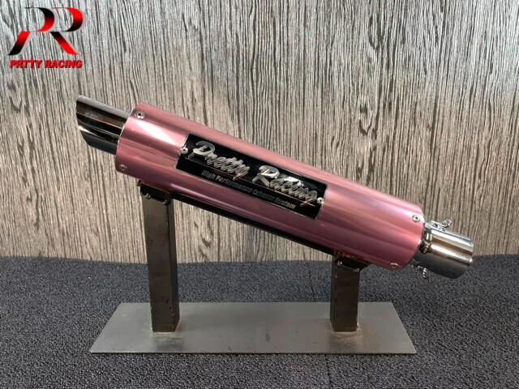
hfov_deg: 67.3
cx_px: 260
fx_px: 390
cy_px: 194
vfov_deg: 53.1
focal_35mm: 26
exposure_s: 1/120
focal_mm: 4.2
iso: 125
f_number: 1.6
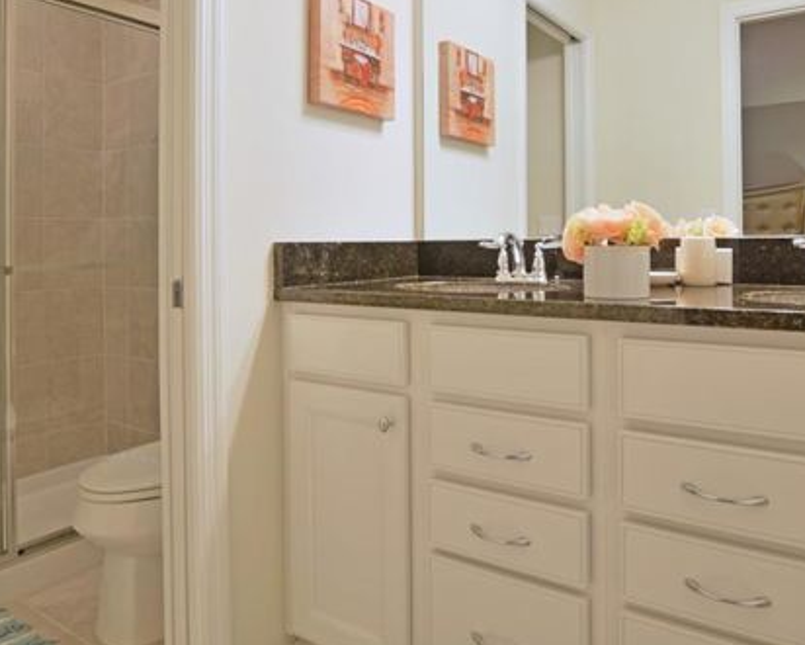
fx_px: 572
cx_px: 421
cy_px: 231
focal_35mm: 24
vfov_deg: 57.9
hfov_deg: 70.2
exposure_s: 1/8
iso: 100
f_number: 4.5
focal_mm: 10
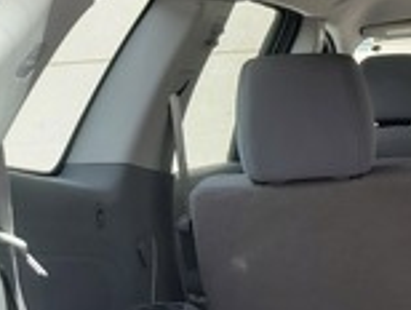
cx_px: 596
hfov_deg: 21.6
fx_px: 916
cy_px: 191
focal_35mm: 77
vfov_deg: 19.2
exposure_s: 1/795
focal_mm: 3.92
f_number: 1.7
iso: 64
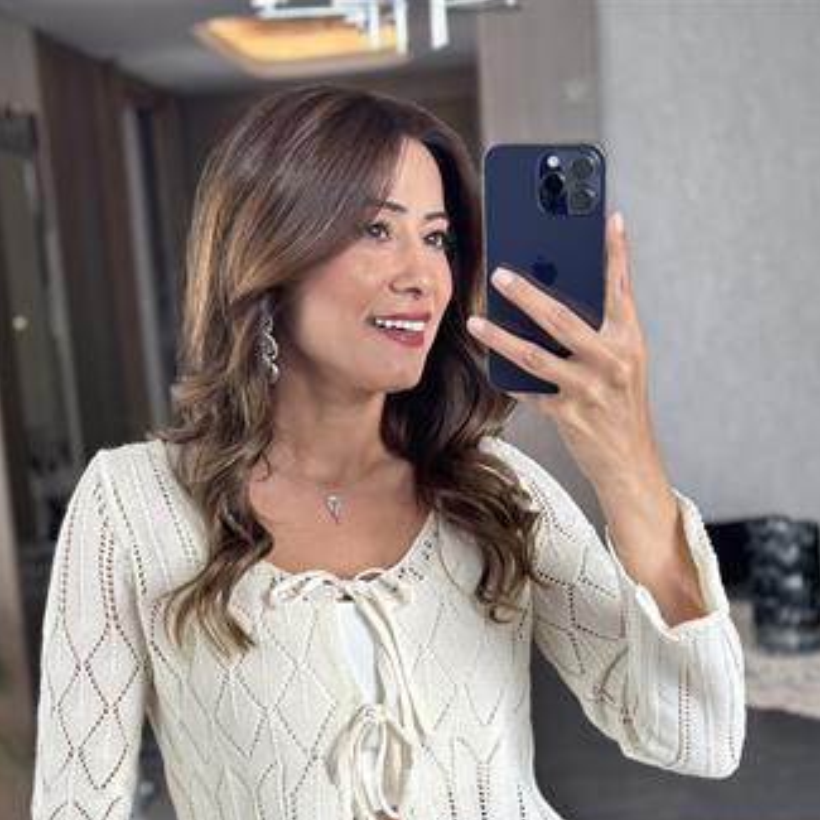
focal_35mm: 66
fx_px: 1769
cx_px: 351
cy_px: 636
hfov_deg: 26.1
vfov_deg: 25.7
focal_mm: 6.86
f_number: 1.78
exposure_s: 1/93
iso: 125
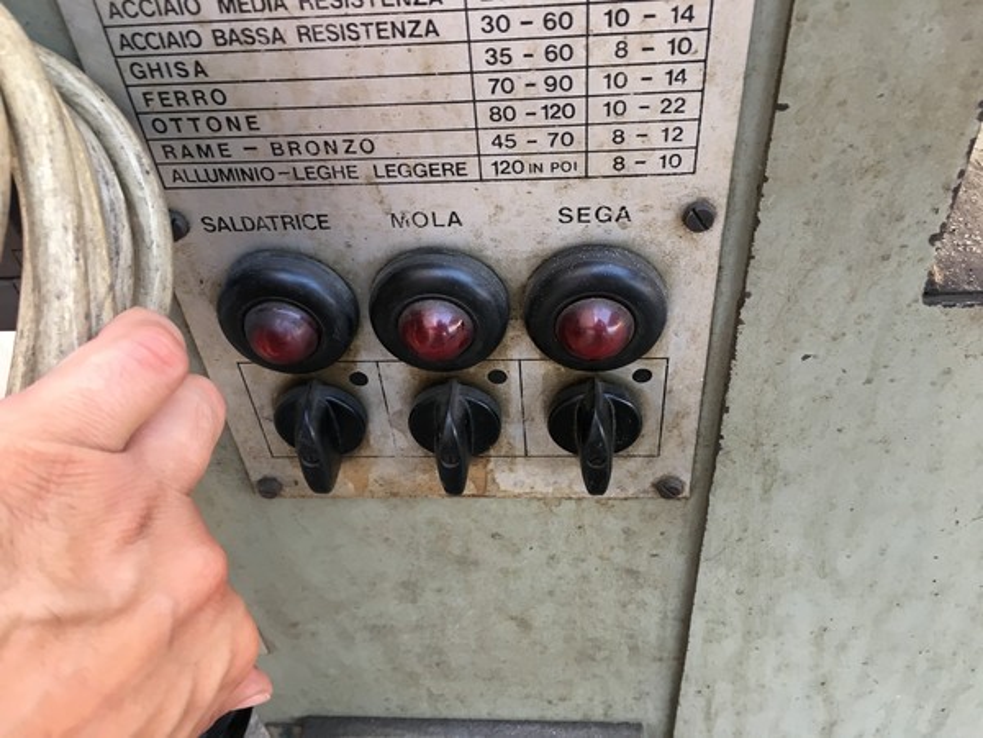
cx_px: 492
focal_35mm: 29
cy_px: 369
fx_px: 824
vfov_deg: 48.2
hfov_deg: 61.7
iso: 40
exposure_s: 1/33
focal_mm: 4.15
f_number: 2.2
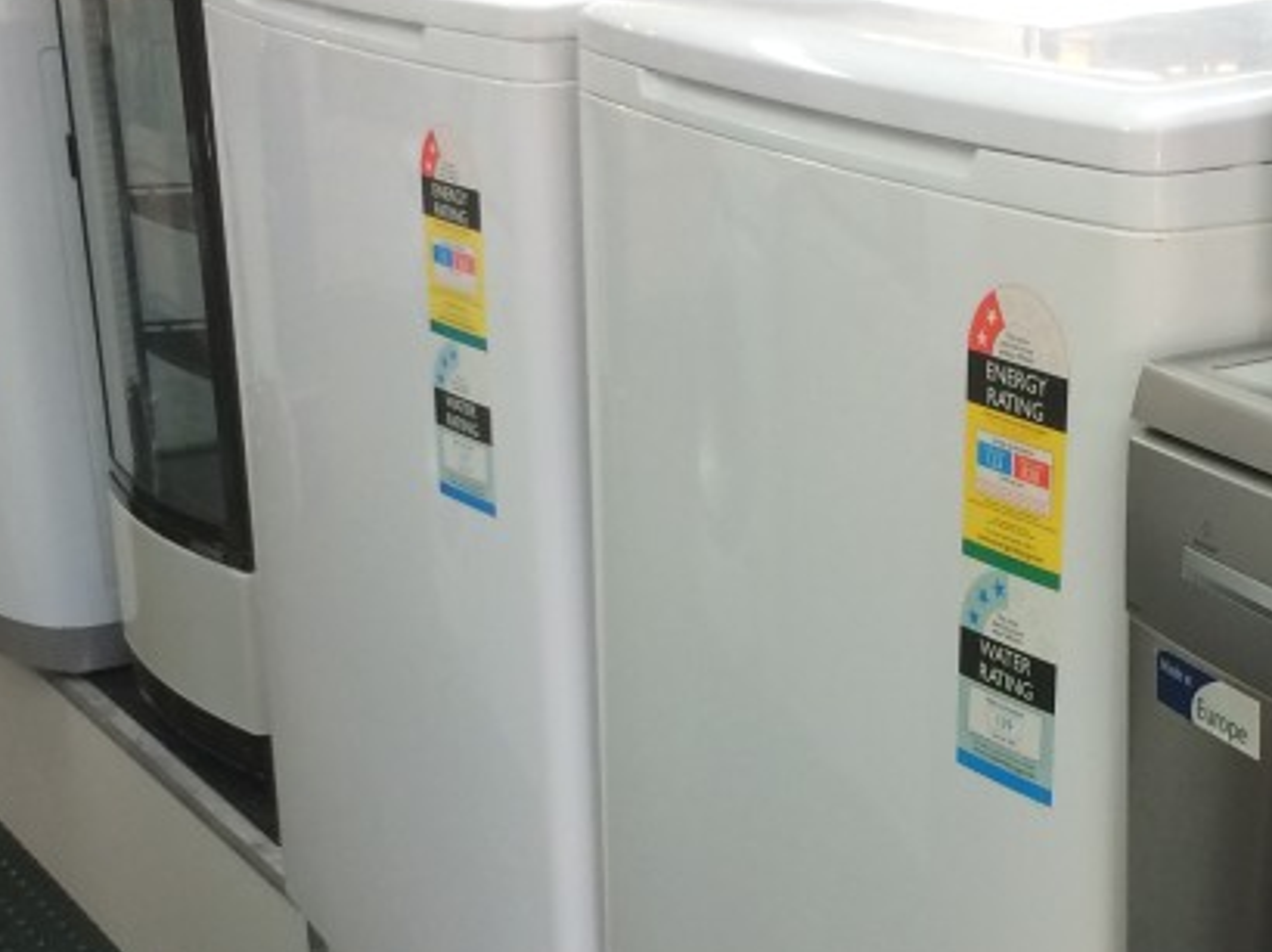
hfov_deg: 25.7
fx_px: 2754
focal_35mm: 75
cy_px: 747
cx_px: 956
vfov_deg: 19.4
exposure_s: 1/30
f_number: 2.2
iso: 80
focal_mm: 4.12
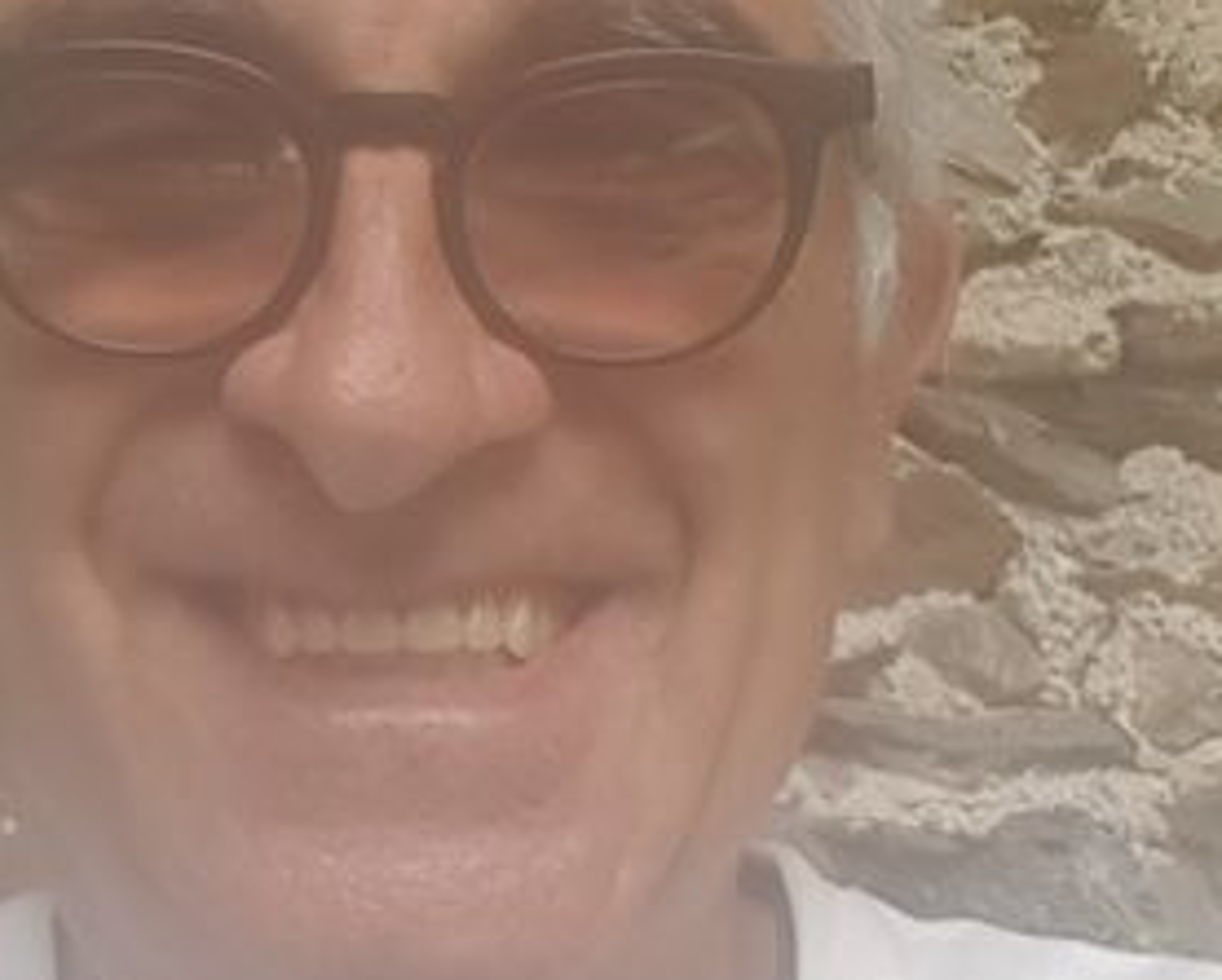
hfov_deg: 25.6
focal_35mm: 74
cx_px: 450
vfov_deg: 20.7
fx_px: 2678
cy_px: 499
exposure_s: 1/133
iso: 50
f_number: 1.7
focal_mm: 2.1
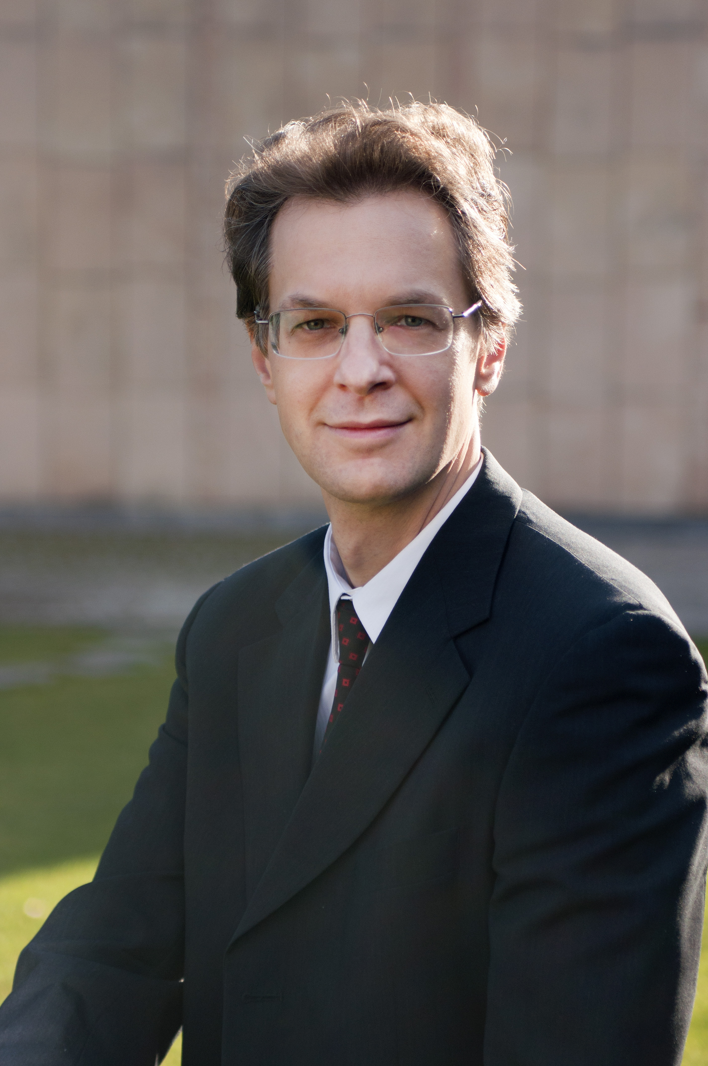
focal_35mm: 105
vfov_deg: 19.5
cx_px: 354
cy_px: 533
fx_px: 3105
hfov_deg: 13.0
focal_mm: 70
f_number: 3.3
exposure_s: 1/1500
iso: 200
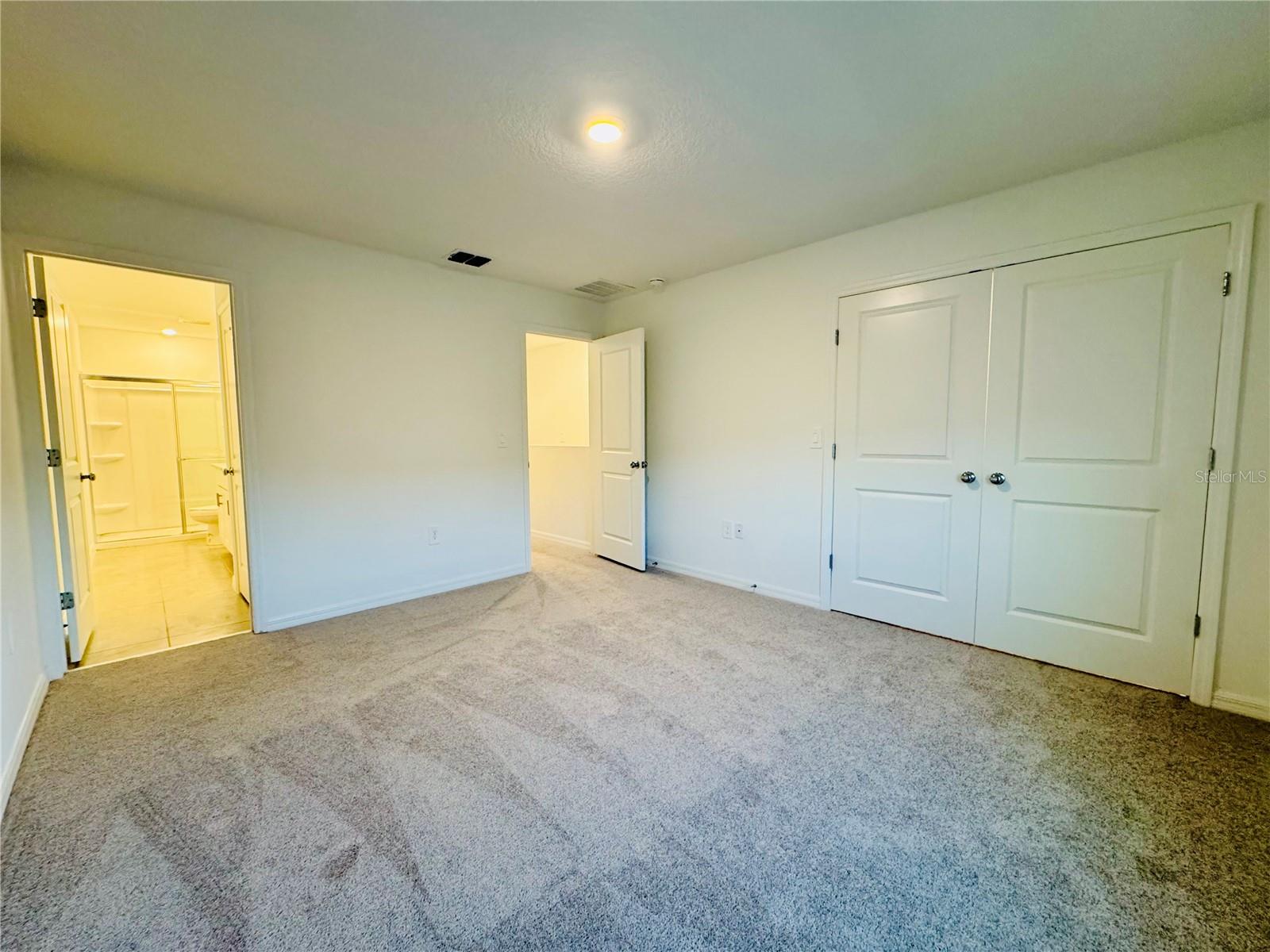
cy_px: 476
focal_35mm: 14
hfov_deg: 102.1
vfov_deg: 85.7
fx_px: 514
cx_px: 635
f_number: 2.2
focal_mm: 2.22
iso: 320
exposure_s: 1/120
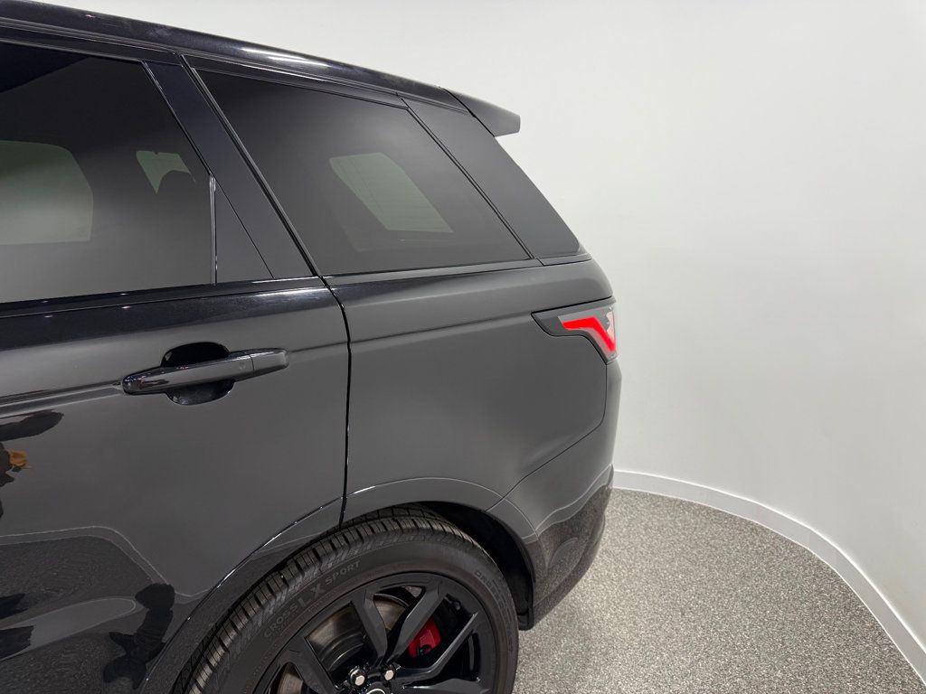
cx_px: 463
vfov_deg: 56.8
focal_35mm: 24
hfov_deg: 71.6
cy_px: 347
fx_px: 642
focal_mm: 6.76
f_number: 1.78
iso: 50
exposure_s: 1/136
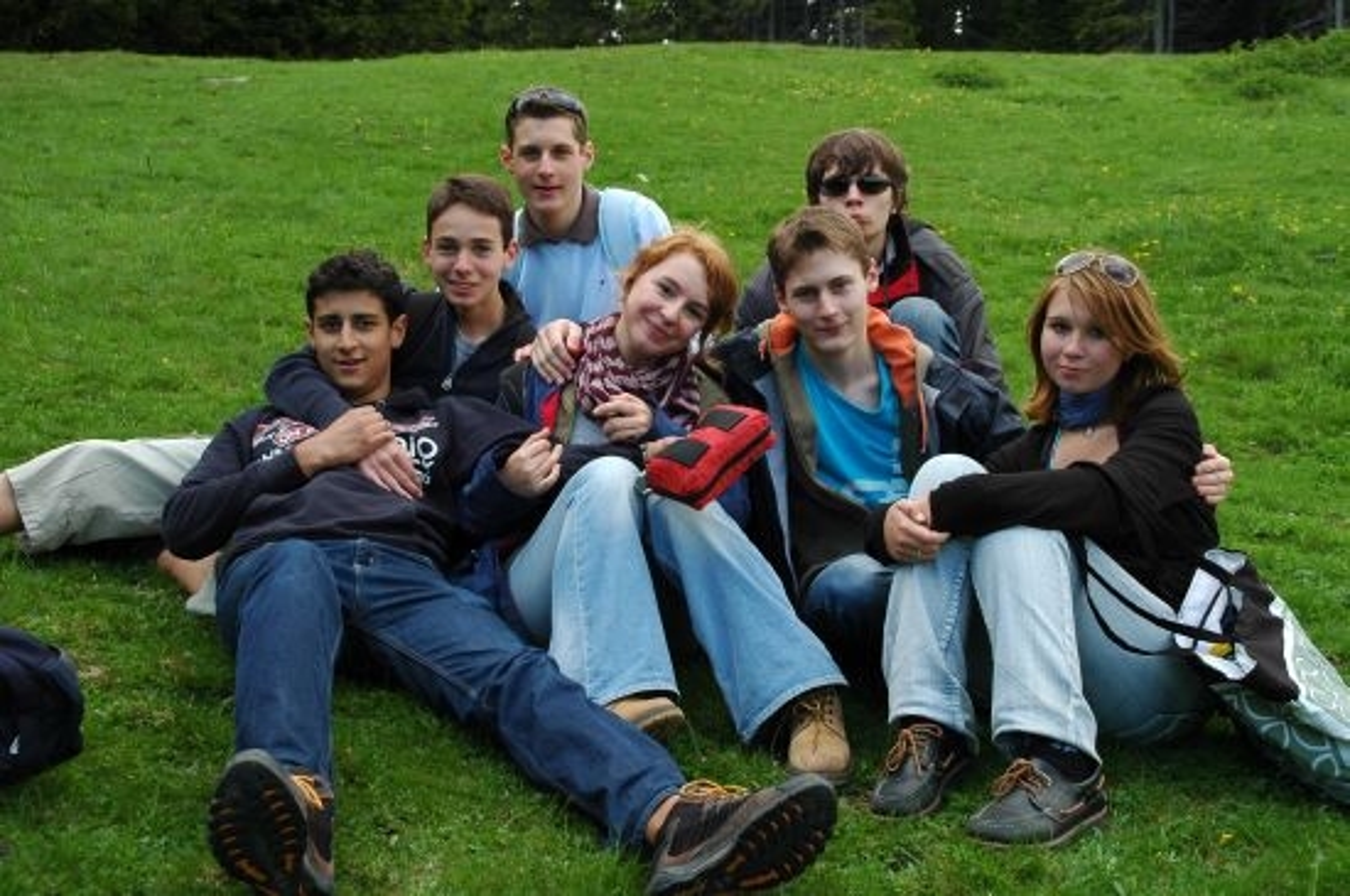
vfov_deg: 26.4
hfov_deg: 38.9
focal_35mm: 51
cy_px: 448
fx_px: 1910
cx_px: 675
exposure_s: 1/80
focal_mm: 34
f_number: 9
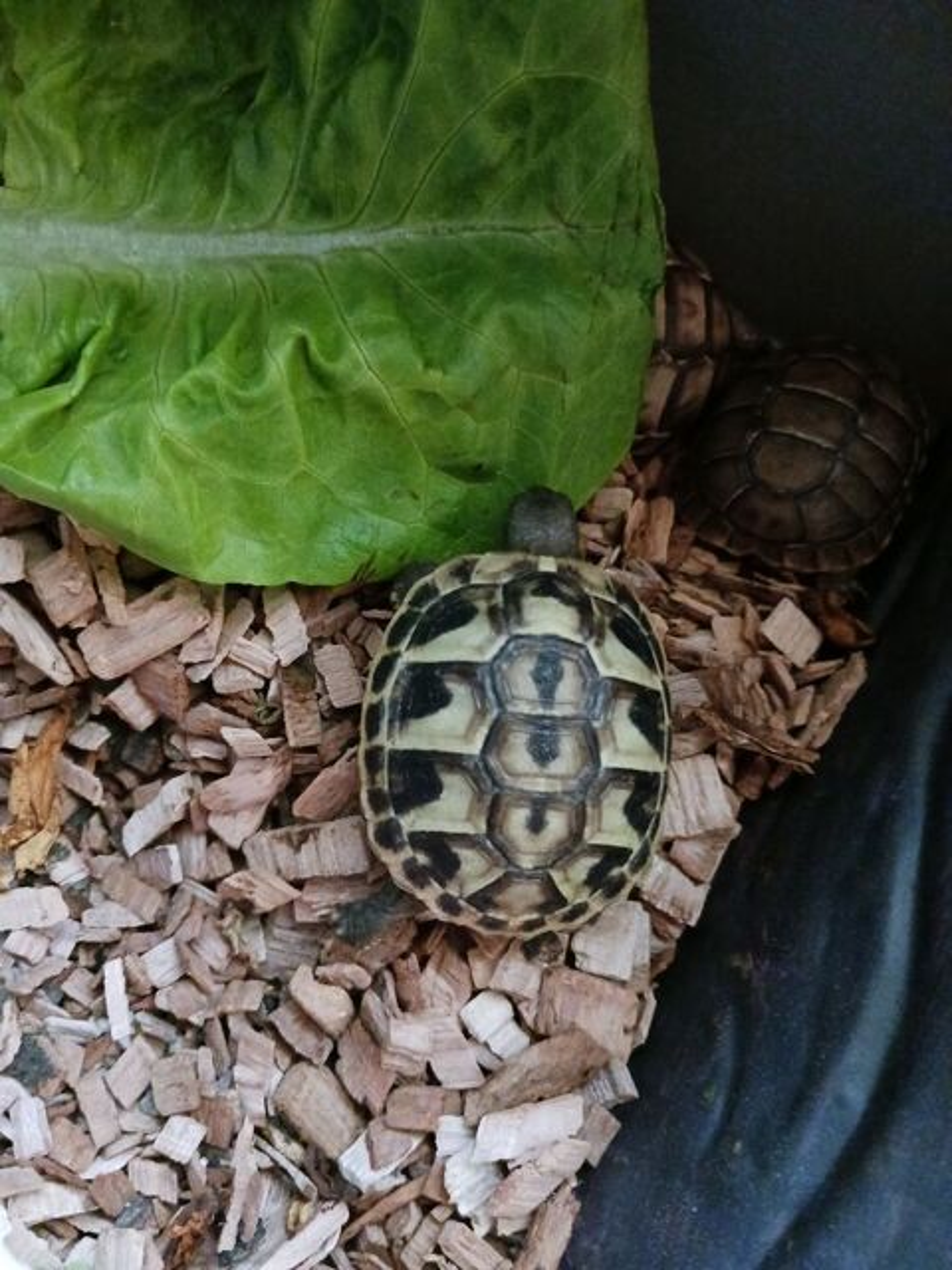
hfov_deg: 51.4
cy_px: 635
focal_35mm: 27
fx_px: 990
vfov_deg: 65.3
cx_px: 476
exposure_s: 1/16.7
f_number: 1.8
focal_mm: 4
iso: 2500
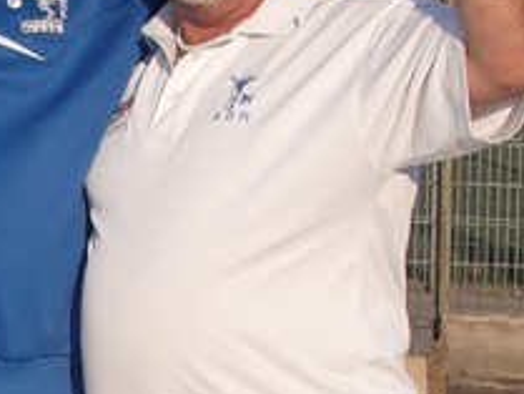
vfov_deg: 7.0
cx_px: -153
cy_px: 409
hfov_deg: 9.2
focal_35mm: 211
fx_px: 3196
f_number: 8.7
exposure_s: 1/125
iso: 64
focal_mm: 7.6
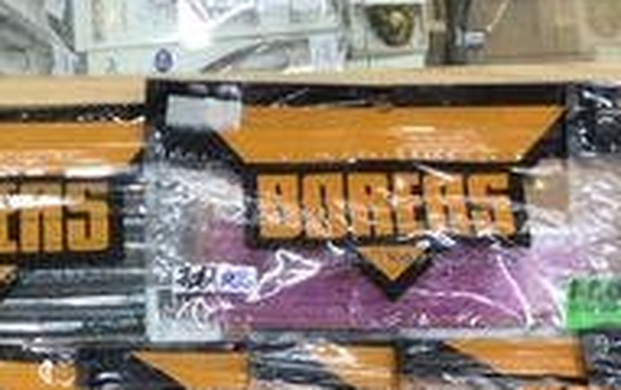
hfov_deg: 20.1
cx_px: 244
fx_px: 1746
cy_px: 624
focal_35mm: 103
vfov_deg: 12.0
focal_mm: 3.3
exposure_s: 1/30
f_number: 2.4
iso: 32
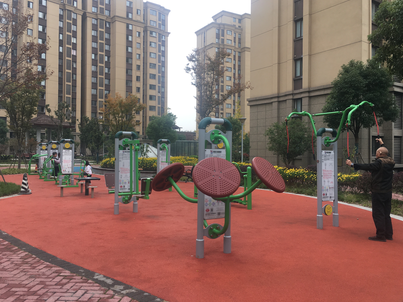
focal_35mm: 30
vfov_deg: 46.8
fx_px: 349
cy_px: 147
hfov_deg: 60.0
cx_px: 204
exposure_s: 1/364
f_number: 2.2
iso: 25
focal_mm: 4.15
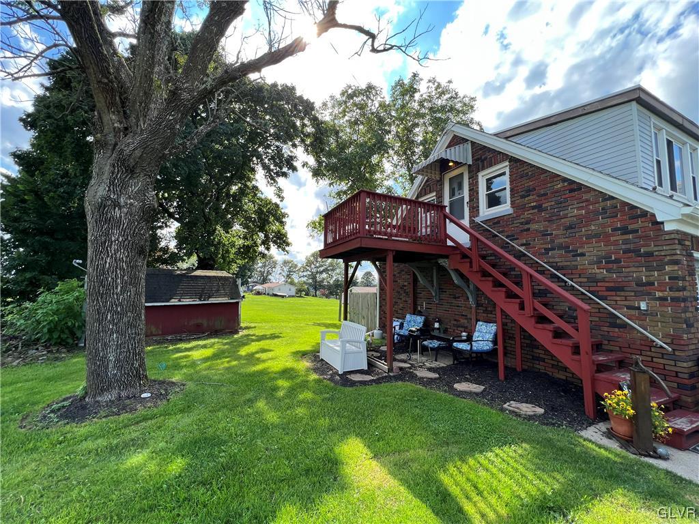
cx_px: 350
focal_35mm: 13
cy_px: 262
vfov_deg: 89.9
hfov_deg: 106.2
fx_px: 263
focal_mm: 1.57
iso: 32
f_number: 1.8
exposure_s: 1/550
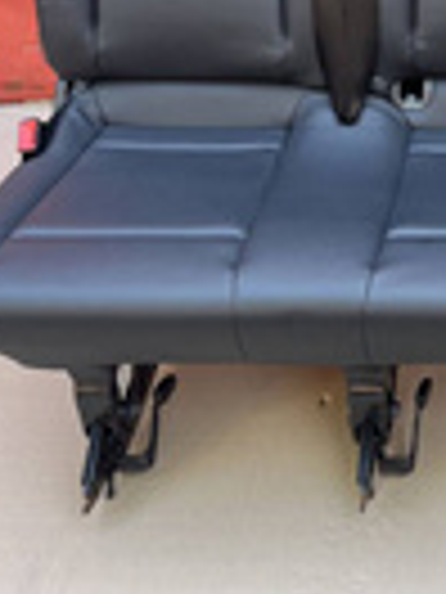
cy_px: -27
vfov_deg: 25.7
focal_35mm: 71
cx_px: 505
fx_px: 1220
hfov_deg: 19.7
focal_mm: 5.1
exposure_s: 1/106
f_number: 1.6
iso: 125
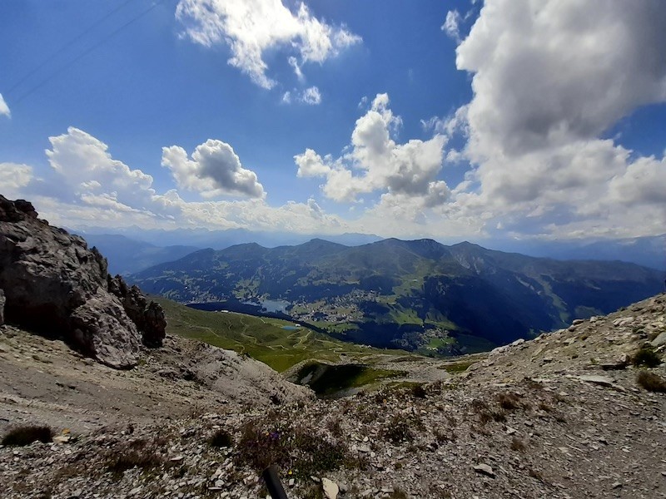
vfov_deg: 89.9
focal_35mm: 13
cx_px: 333
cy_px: 250
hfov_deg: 106.2
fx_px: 250
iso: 40
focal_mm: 1.13
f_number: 2.2
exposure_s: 1/3322
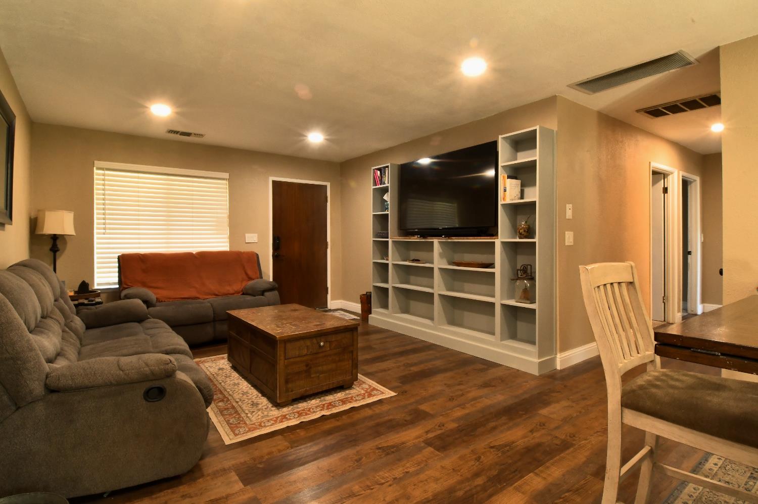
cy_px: 252
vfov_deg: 67.3
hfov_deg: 90.0
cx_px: 379
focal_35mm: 18
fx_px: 379
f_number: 22
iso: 1250
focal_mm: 12
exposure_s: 1/2.5
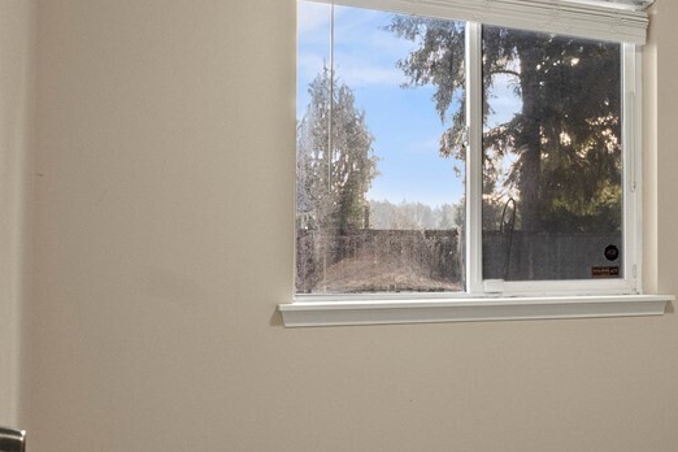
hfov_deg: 36.4
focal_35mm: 52
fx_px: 979
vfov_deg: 26.0
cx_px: 577
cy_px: 208
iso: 1000
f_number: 6.3
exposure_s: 1/6
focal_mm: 16
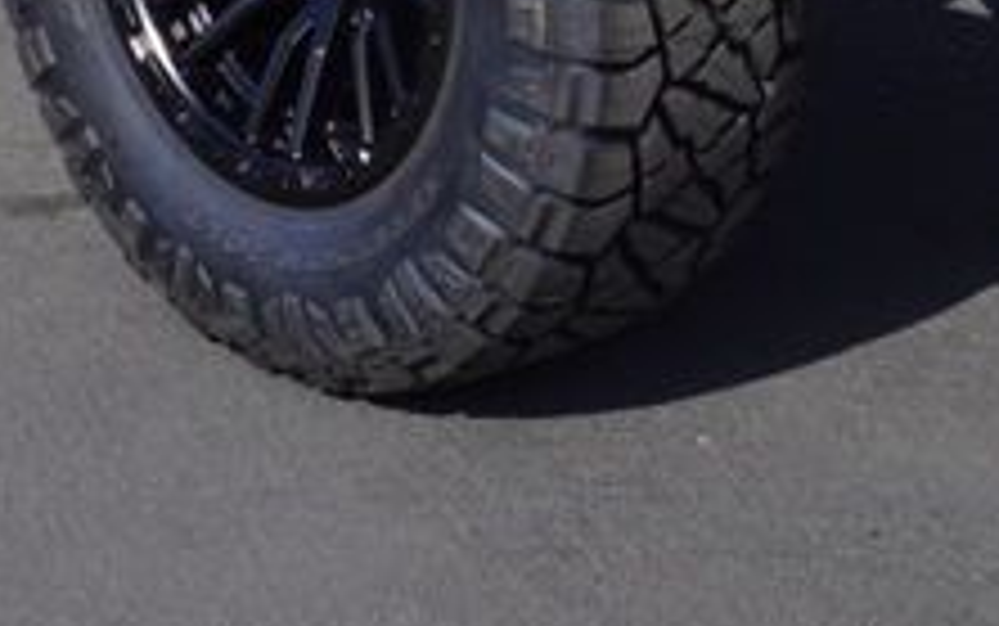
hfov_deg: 12.9
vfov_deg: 7.8
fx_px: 4422
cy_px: -612
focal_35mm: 162
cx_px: 482
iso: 100
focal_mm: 23
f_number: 10
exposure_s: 1/200
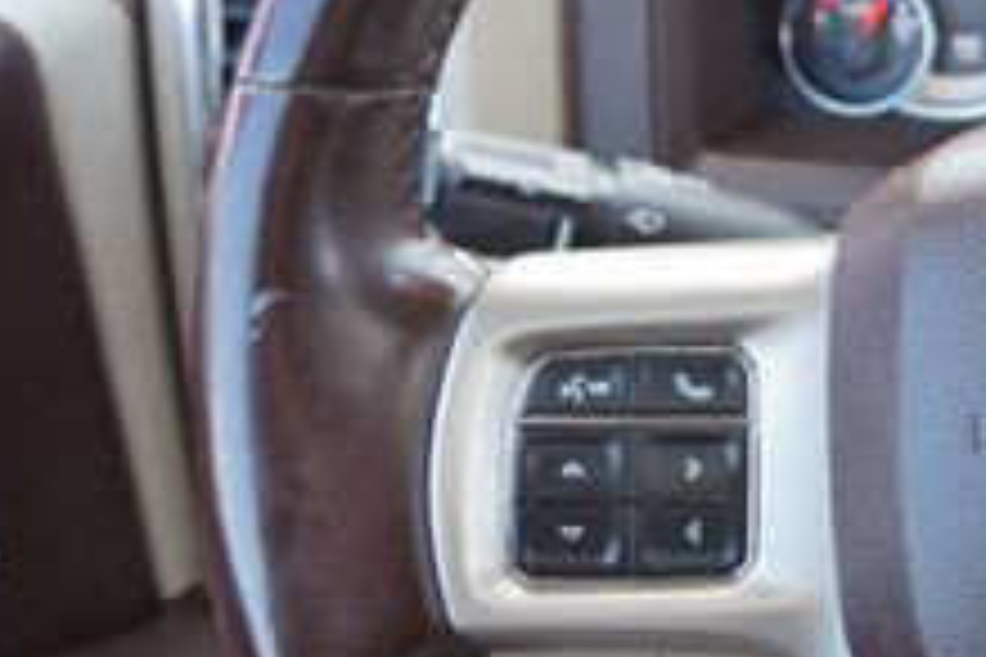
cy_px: 405
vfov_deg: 19.4
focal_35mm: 70
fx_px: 1917
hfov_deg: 24.7
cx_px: 1319
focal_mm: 16
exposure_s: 1/60
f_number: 4
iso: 200
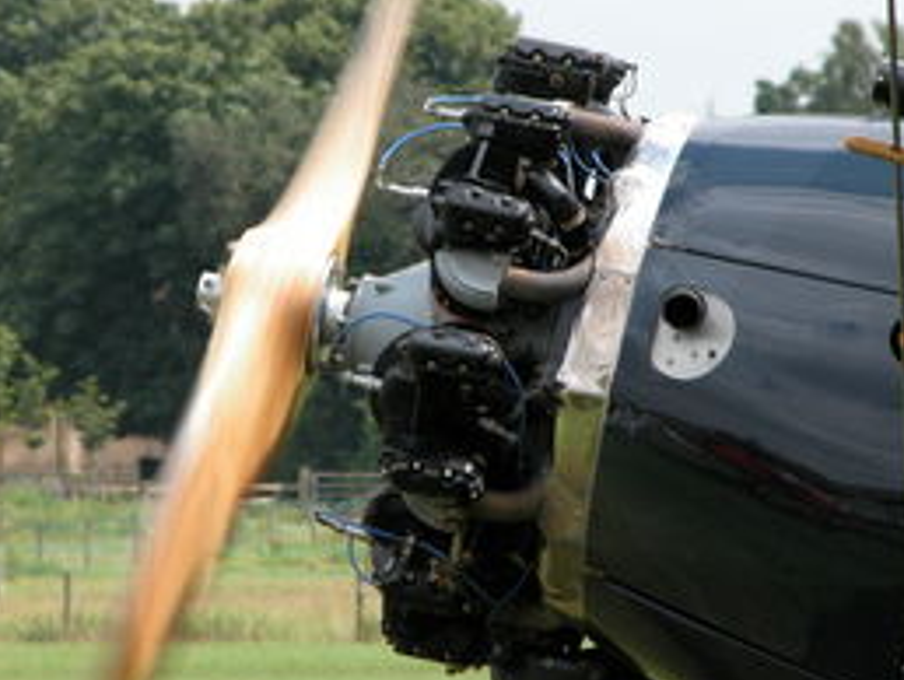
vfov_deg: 3.4
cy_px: 326
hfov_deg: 4.6
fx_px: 11345
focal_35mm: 434
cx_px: 463
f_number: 5.3
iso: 100
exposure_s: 1/291
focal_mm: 71.2
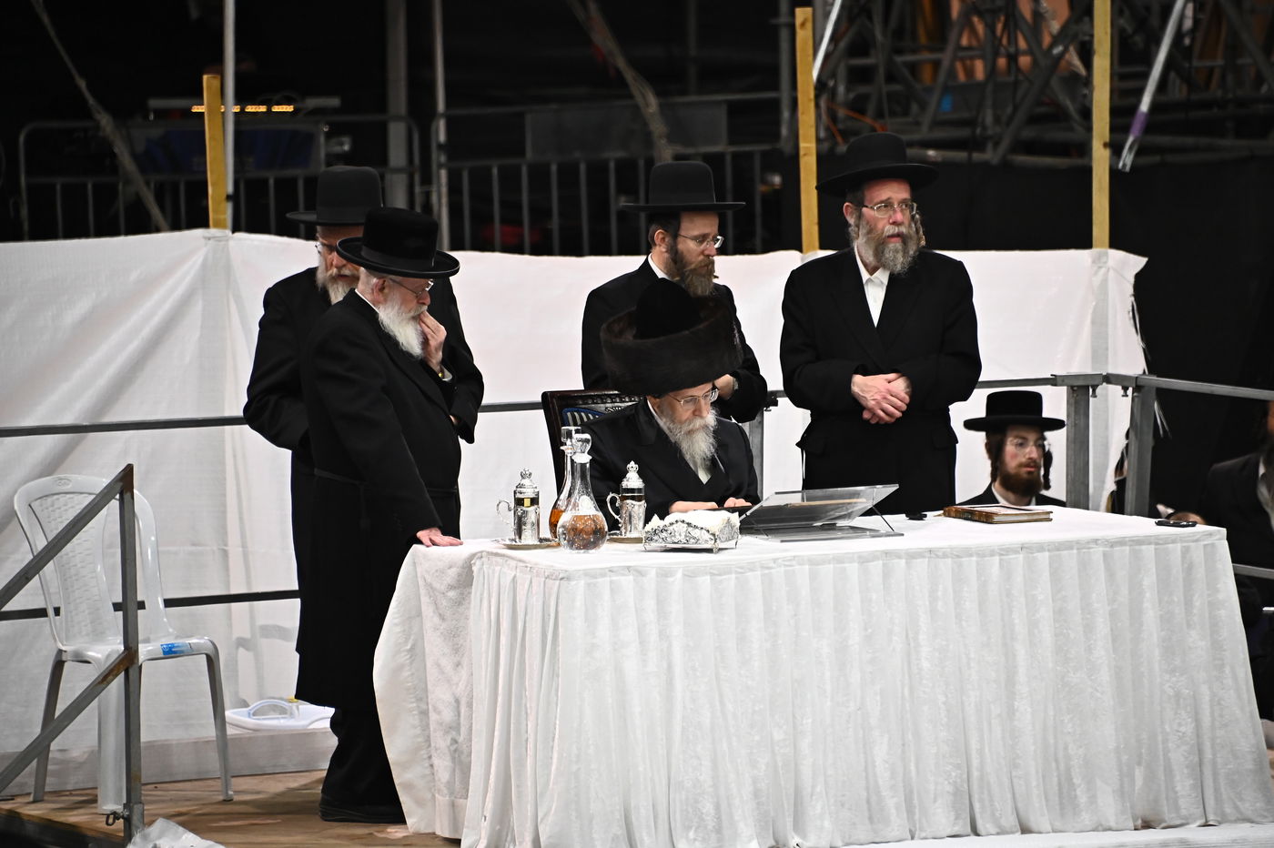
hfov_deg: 6.9
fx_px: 10611
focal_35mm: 300
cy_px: 424
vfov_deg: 4.6
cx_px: 637
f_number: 5.6
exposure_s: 1/250
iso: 3200
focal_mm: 300
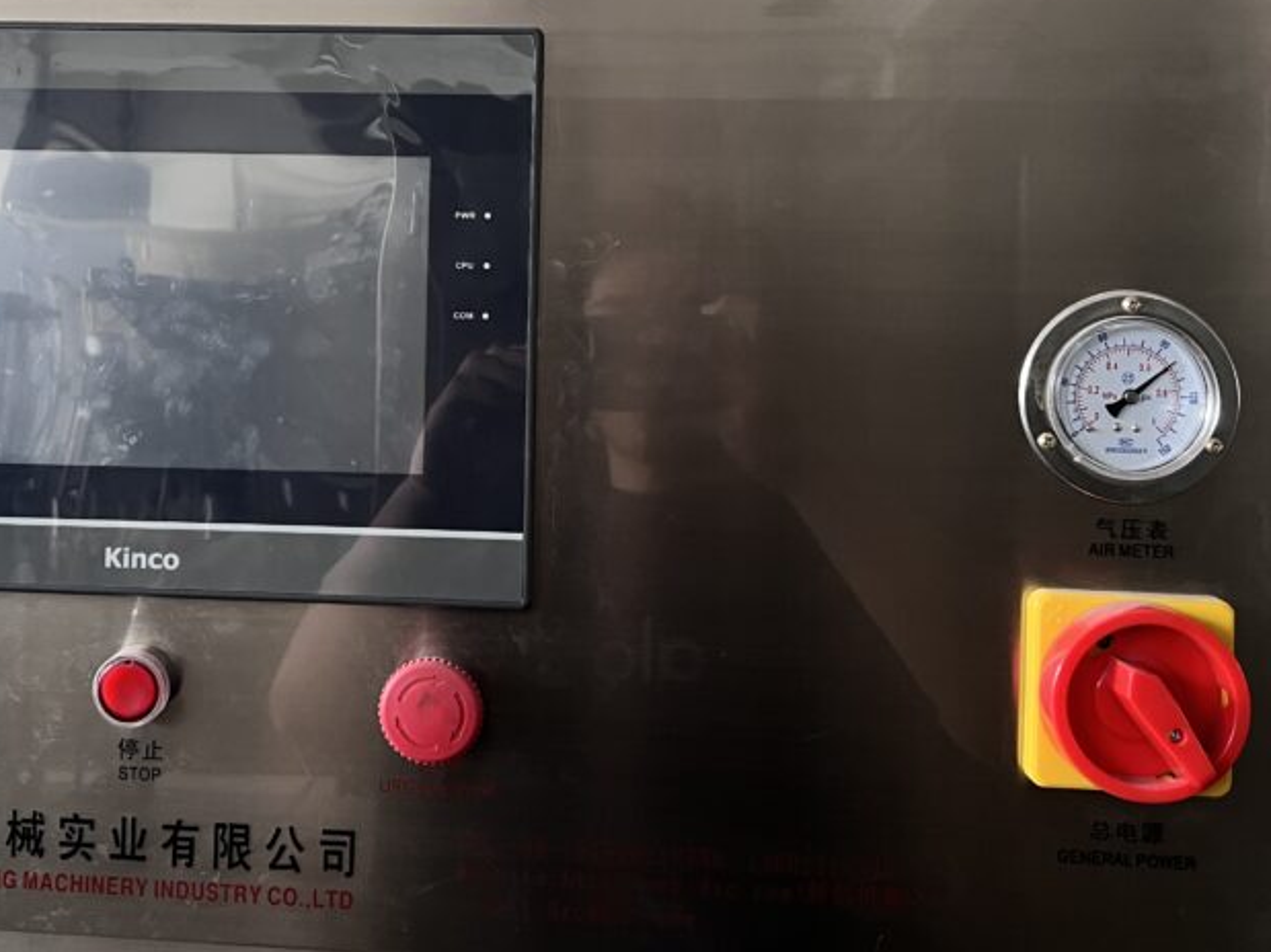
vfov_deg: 33.1
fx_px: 1579
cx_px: 417
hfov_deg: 43.2
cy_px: 265
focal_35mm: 43
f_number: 1.5
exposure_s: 1/61
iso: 125
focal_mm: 5.7
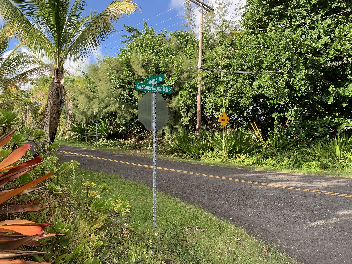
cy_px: 132
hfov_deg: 67.3
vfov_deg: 53.1
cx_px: 176
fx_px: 264
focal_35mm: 26
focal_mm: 4.25
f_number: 1.8
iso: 25
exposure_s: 1/518
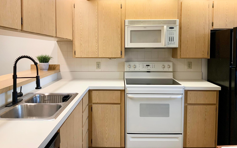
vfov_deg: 40.4
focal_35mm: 31
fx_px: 200
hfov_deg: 61.2
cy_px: 59
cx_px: 118
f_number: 1.8
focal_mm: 3
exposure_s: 1/60
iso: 64
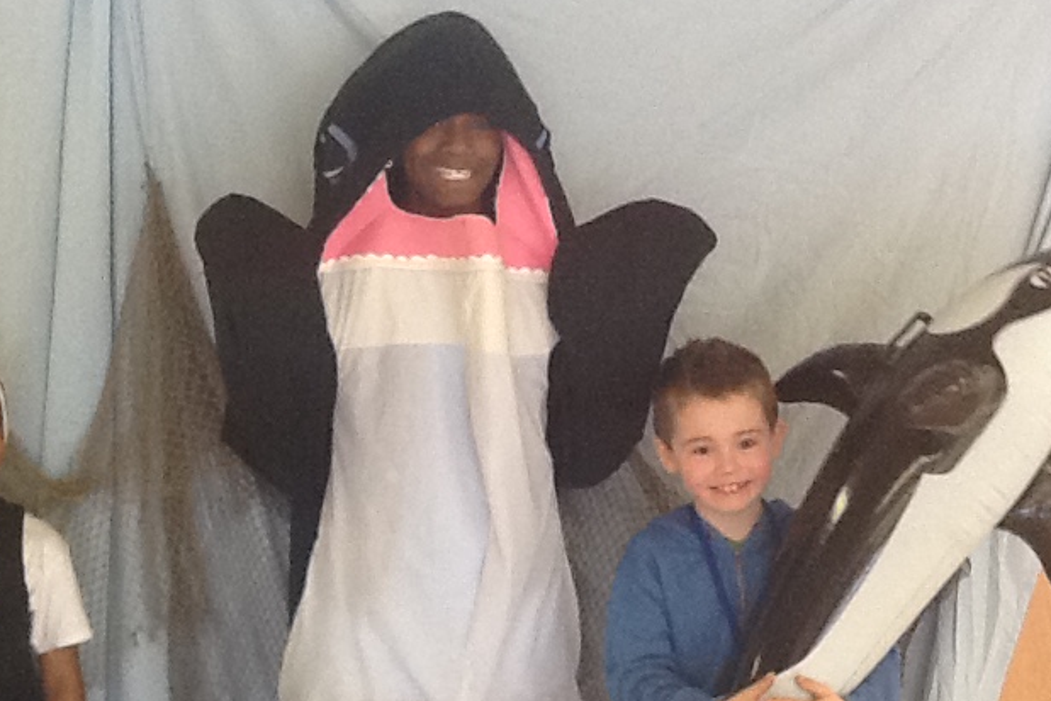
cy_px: 533
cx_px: 464
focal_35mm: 71
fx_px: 2073
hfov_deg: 28.4
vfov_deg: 19.1
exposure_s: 1/30
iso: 80
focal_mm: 2.03
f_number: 2.4
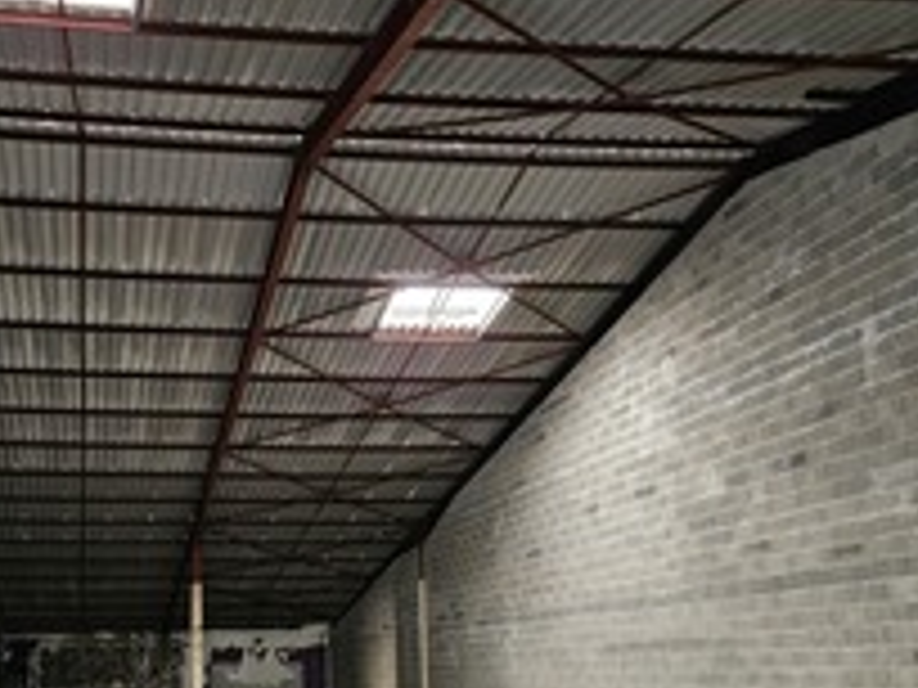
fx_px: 1061
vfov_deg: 34.7
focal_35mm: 40
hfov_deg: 44.9
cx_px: 209
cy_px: 567
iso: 1000
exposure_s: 1/100
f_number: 1.8
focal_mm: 5.4
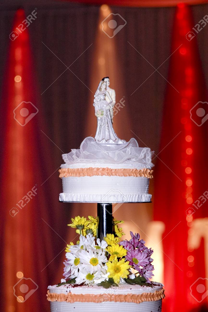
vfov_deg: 16.1
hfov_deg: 10.7
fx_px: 1106
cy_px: 156
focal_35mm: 128
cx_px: 104
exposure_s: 1/60
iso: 400
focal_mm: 85
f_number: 4
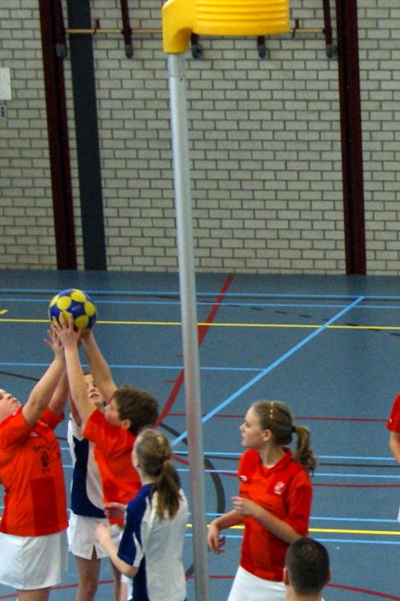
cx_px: 227
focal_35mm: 78
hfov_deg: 17.5
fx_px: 1301
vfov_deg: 25.3
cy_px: 520
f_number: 6.3
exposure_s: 1/100
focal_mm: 28
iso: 800
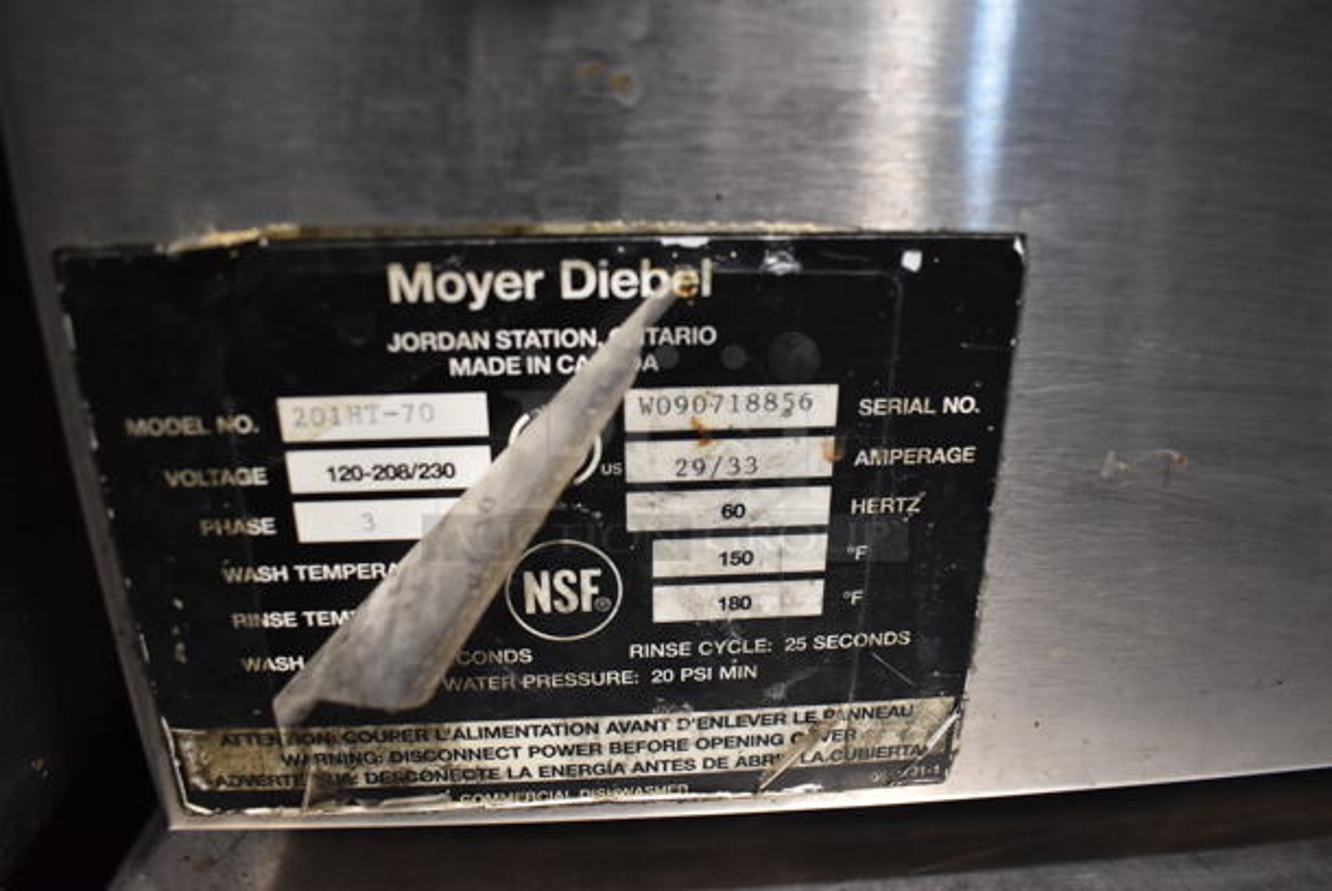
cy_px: 446
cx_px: 666
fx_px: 1000
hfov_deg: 67.3
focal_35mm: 27
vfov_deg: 48.0
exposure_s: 1/60
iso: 1400
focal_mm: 18
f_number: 4
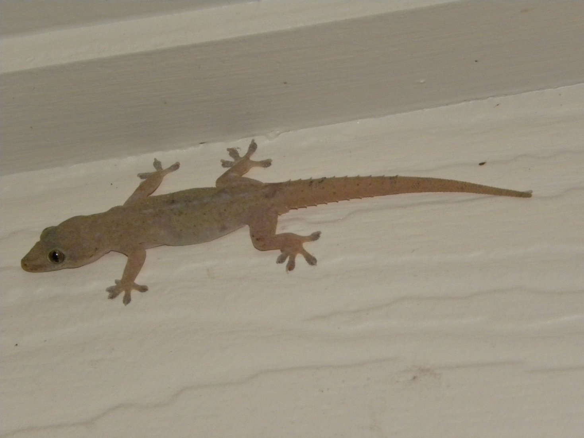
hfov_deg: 10.7
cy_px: 219
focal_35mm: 184
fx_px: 3104
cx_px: 292
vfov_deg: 8.1
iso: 400
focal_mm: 32.7
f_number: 8
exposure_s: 1/30
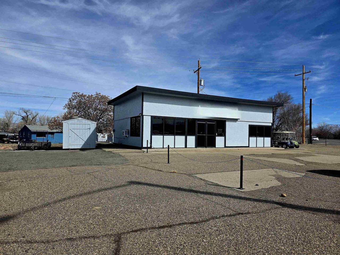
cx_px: 170
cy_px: 128
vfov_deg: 58.9
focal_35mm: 23
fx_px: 226
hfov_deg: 73.9
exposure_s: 1/10000
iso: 64
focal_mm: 6.3
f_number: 1.7
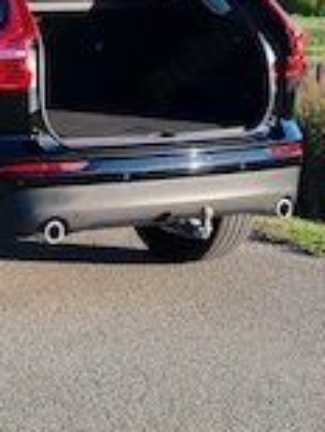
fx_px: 1748
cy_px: 76
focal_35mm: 140
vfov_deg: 14.0
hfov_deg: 10.5
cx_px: -59
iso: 50
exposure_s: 1/250
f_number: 2.8
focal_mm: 6.12
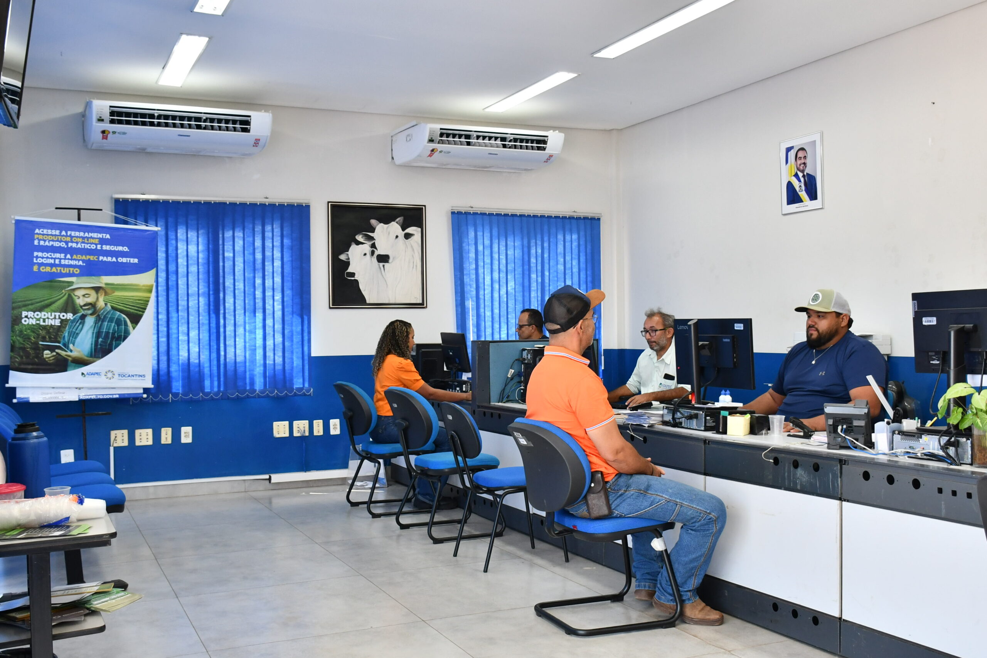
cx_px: 494
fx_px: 987
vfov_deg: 36.9
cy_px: 329
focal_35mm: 36
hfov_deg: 53.1
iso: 640
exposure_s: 1/160
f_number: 3.5
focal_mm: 18
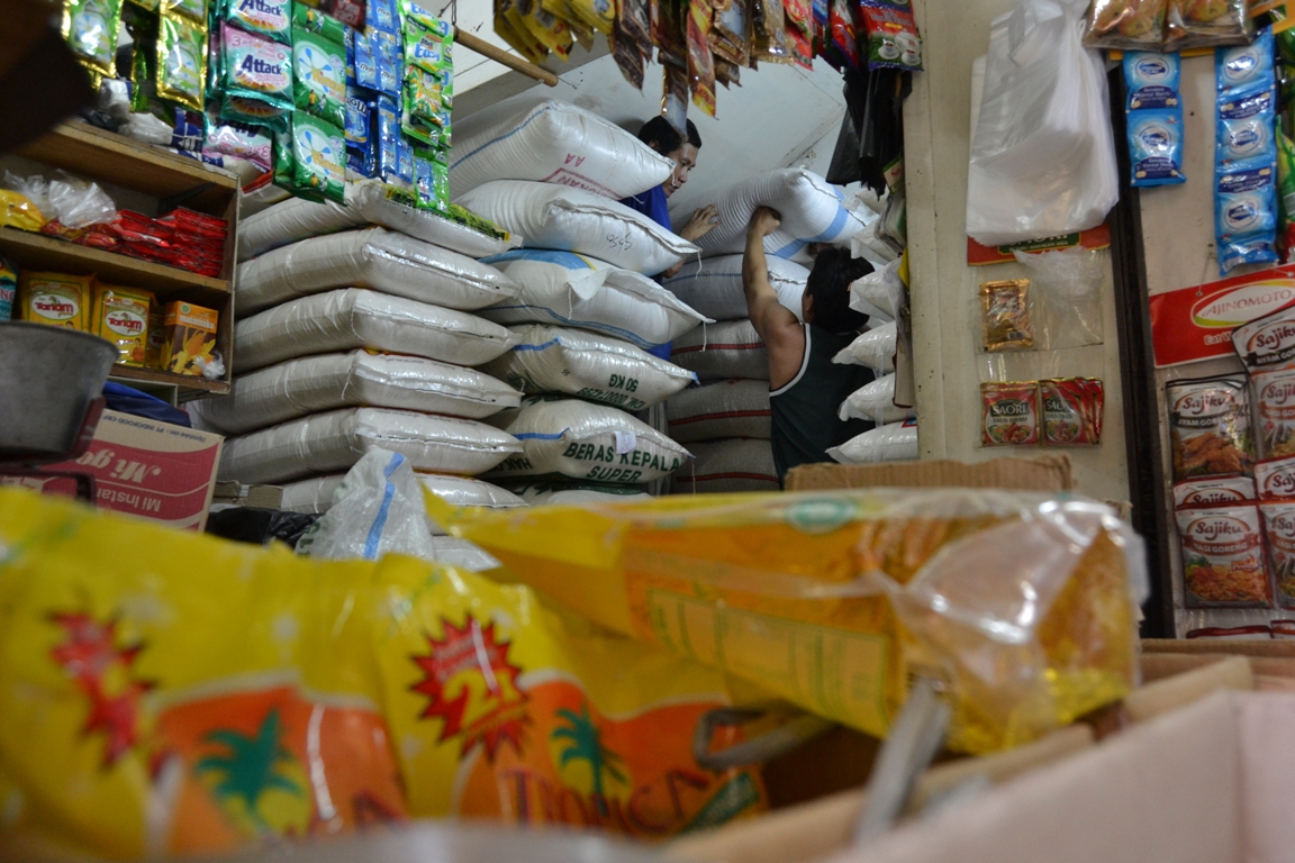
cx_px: 648
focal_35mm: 27
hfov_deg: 67.4
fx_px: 971
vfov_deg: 47.9
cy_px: 432
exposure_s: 1/30
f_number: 4.5
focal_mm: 18
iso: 1100
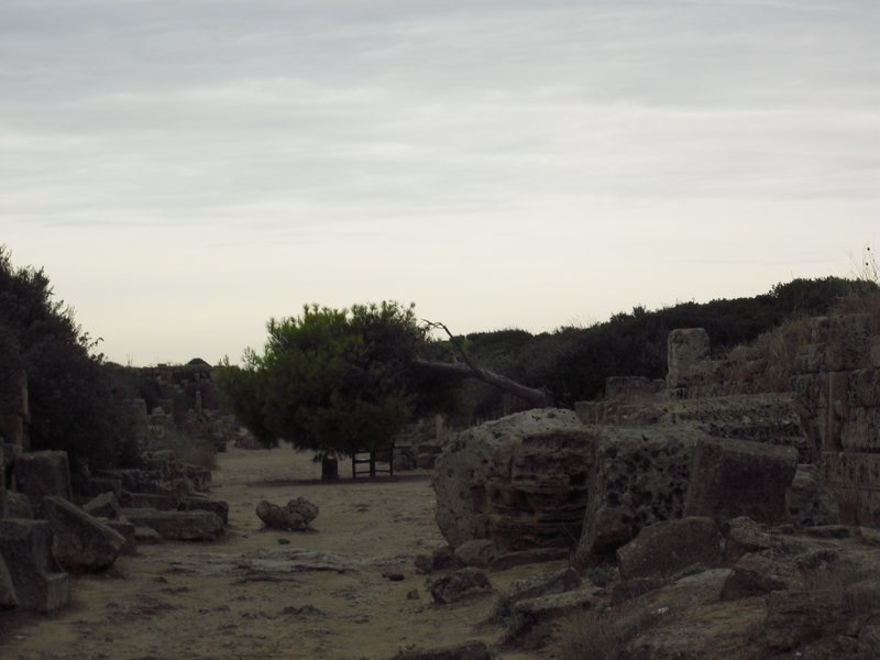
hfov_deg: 17.4
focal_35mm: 113
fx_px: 2873
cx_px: 440
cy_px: 330
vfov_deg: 13.1
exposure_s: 1/200
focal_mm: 18.6
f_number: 5.2
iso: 100
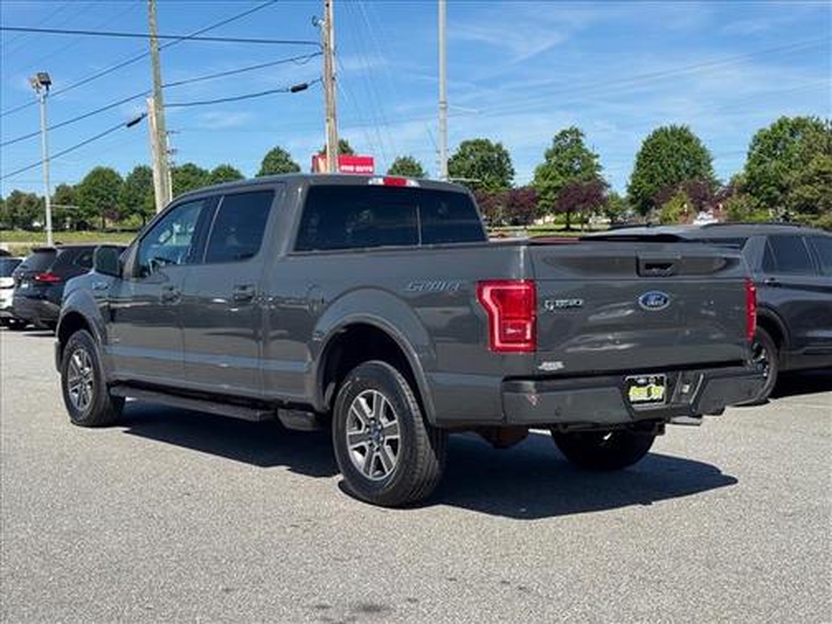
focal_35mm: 48
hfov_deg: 39.7
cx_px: 416
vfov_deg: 30.3
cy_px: 312
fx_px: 1154
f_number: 1.78
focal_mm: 6.76
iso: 64
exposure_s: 1/4049
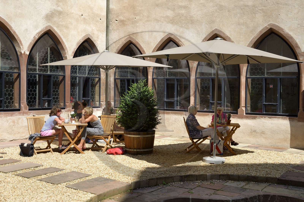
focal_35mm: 45
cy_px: 101
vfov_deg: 29.8
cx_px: 152
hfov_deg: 43.6
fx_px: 380
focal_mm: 45
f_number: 10
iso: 200
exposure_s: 1/250
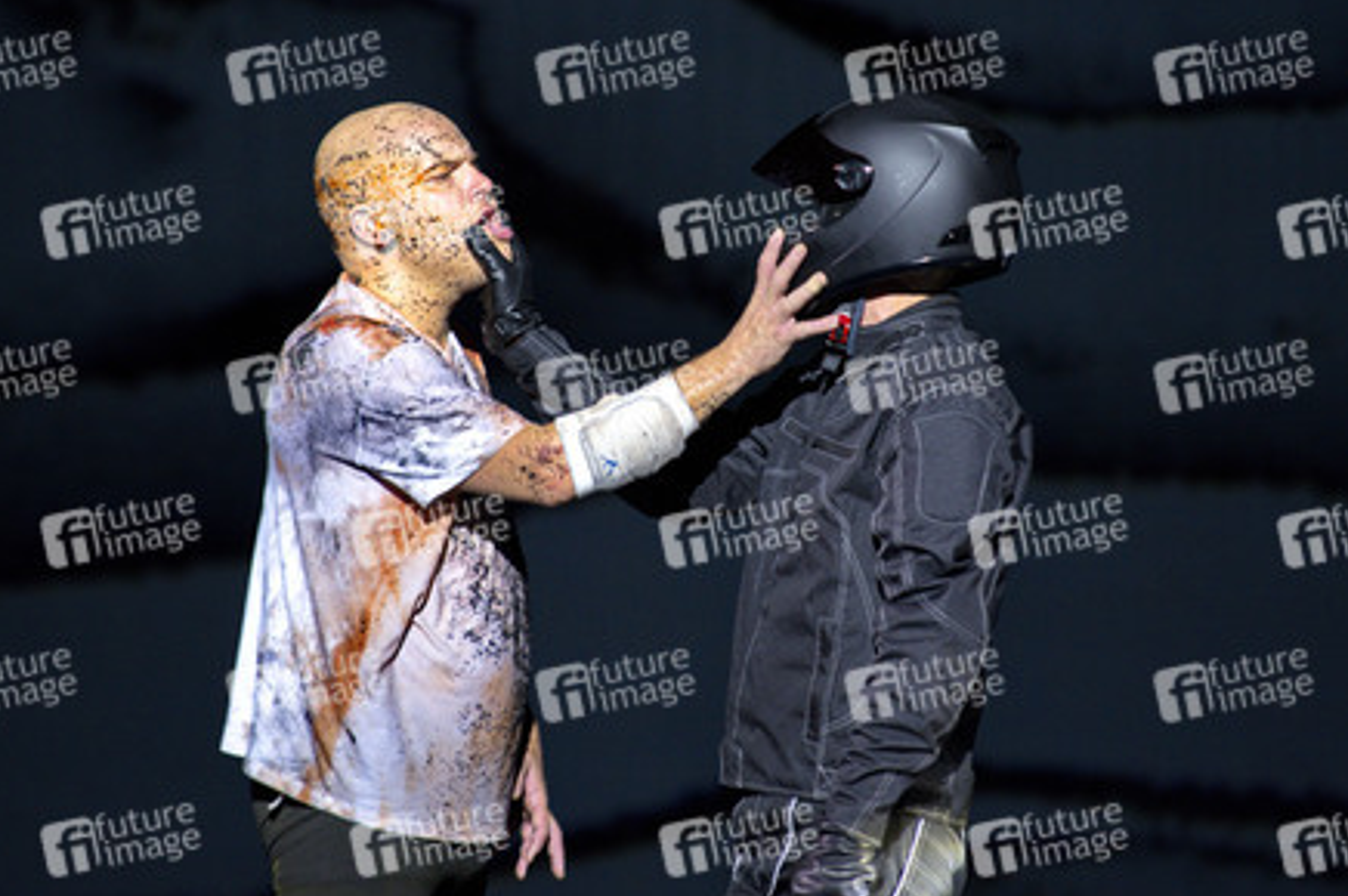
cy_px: 454
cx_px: 657
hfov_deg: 9.9
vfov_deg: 6.6
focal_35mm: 207
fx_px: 7745
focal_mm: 200
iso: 1600
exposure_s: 1/50
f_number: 3.5
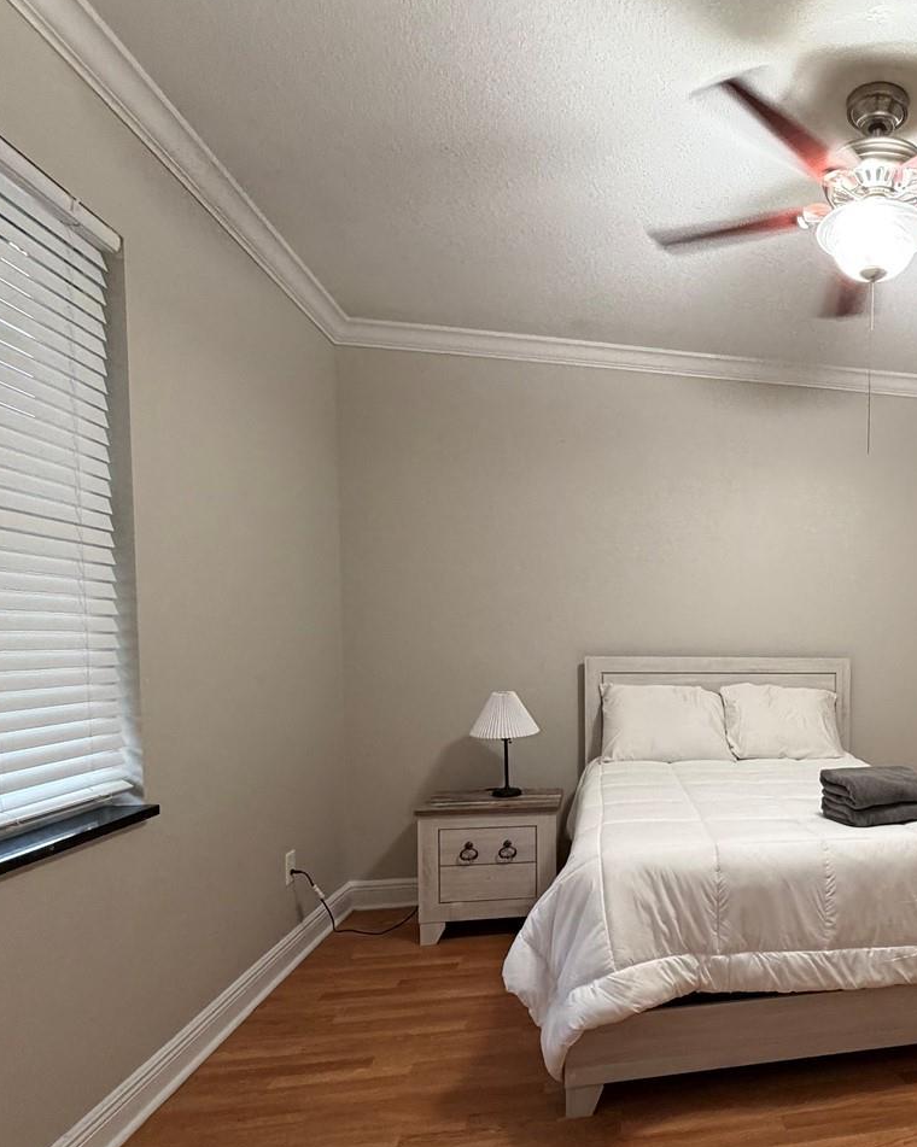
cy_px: 689
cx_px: 798
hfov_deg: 54.3
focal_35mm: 23
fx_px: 781
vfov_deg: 71.8
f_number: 2.2
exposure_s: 1/60
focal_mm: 2.22
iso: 320
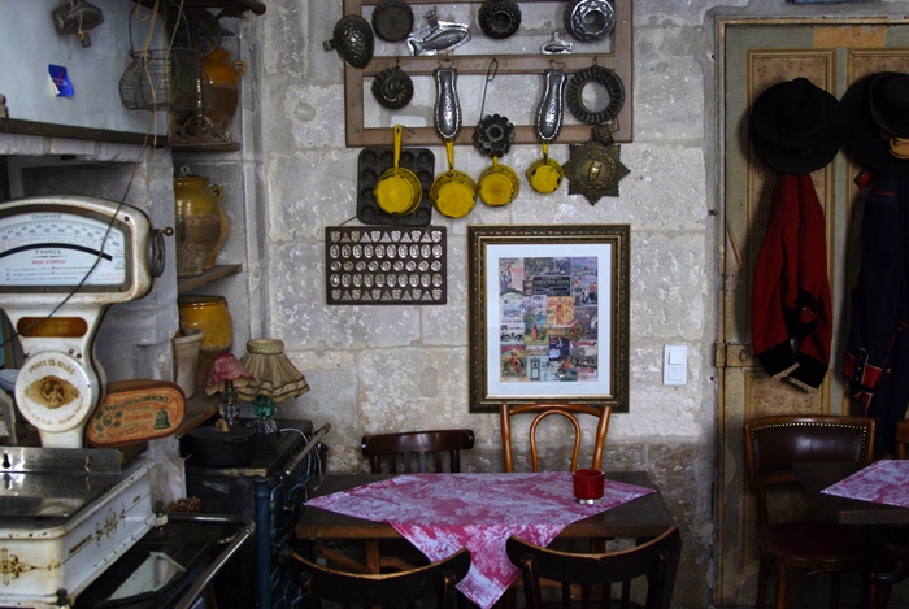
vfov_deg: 32.0
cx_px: 454
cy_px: 304
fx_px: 1062
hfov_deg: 46.3
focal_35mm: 42
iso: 400
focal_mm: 28
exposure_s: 1/30
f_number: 7.1
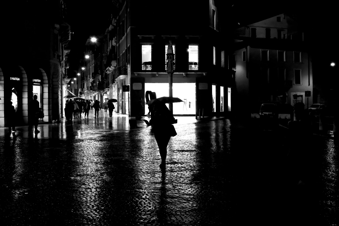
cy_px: 113
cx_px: 170
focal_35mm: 53
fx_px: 499
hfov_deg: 37.5
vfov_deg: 25.5
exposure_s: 1/60
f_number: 8
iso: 3200
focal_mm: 35
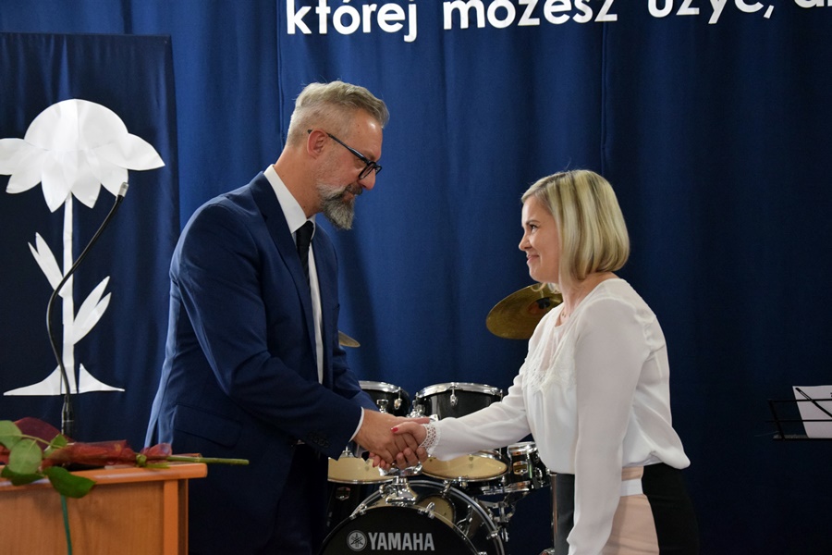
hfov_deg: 29.9
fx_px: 1560
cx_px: 416
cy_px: 278
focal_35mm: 68
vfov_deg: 20.2
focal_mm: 45
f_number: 4.8
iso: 3200
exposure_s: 1/80
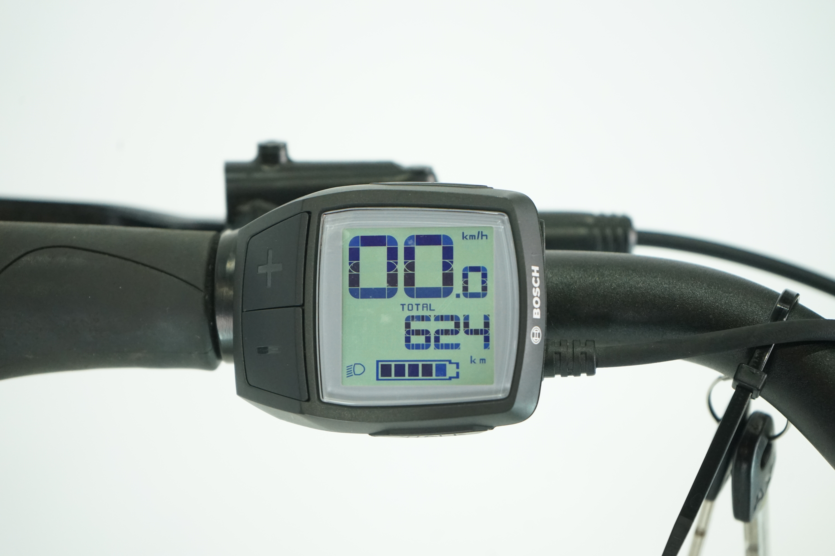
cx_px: 418
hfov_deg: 28.8
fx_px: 1623
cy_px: 278
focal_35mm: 70
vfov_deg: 19.5
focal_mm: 70
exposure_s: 1/200
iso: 2500
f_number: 6.3
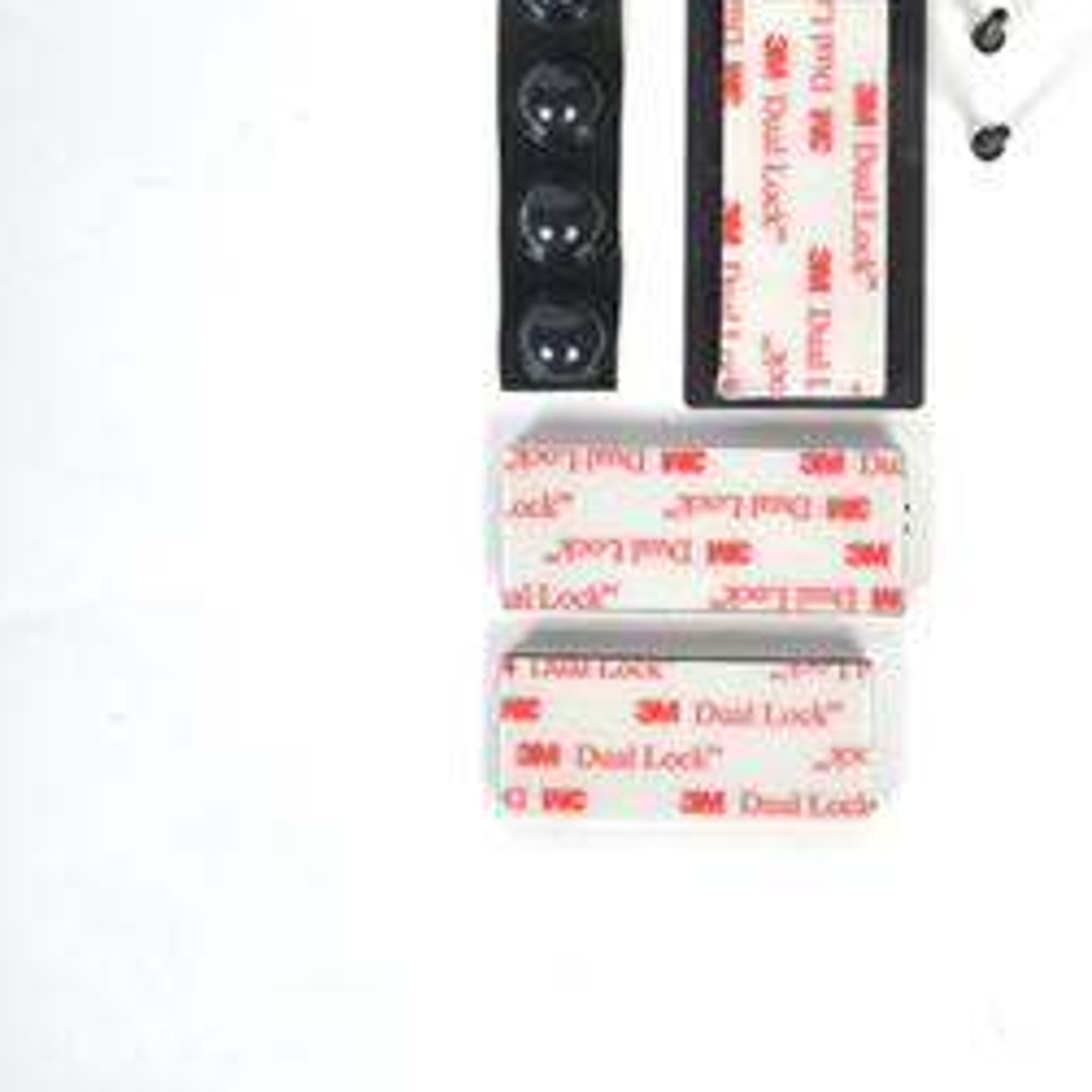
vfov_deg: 26.6
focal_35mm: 64
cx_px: 724
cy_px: 313
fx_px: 2285
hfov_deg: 26.7
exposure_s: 1/200
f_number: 16
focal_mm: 21
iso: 200
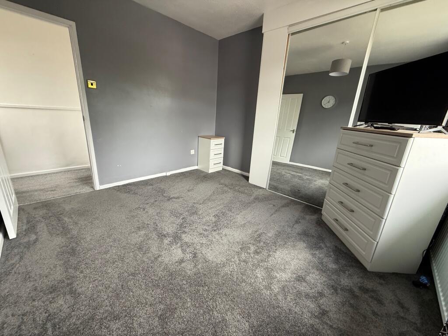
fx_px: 181
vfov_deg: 85.7
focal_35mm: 14
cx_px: 224
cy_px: 168
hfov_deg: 102.1
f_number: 2.2
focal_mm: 2.22
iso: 200
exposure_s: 1/99
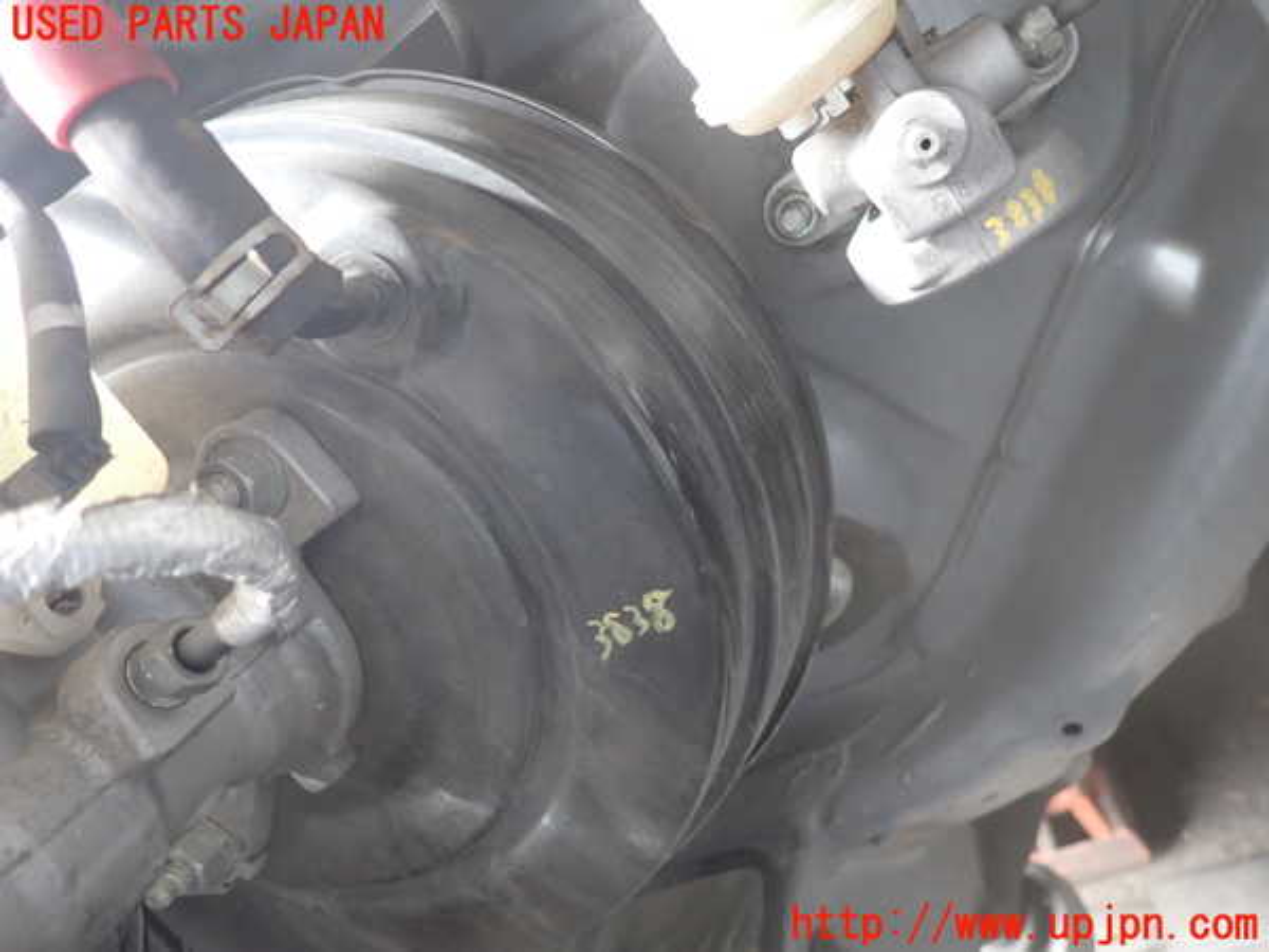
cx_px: 634
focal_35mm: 25
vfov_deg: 54.9
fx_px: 916
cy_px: 476
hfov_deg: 69.4
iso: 200
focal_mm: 4.5
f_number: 2
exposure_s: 1/60
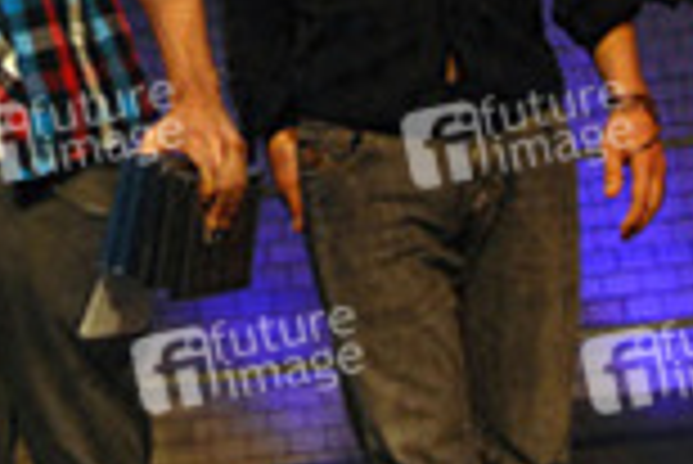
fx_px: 1850
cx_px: 122
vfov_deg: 13.6
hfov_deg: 20.9
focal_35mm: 96
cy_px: -203
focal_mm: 22
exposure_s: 1/125
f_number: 3.5
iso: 400
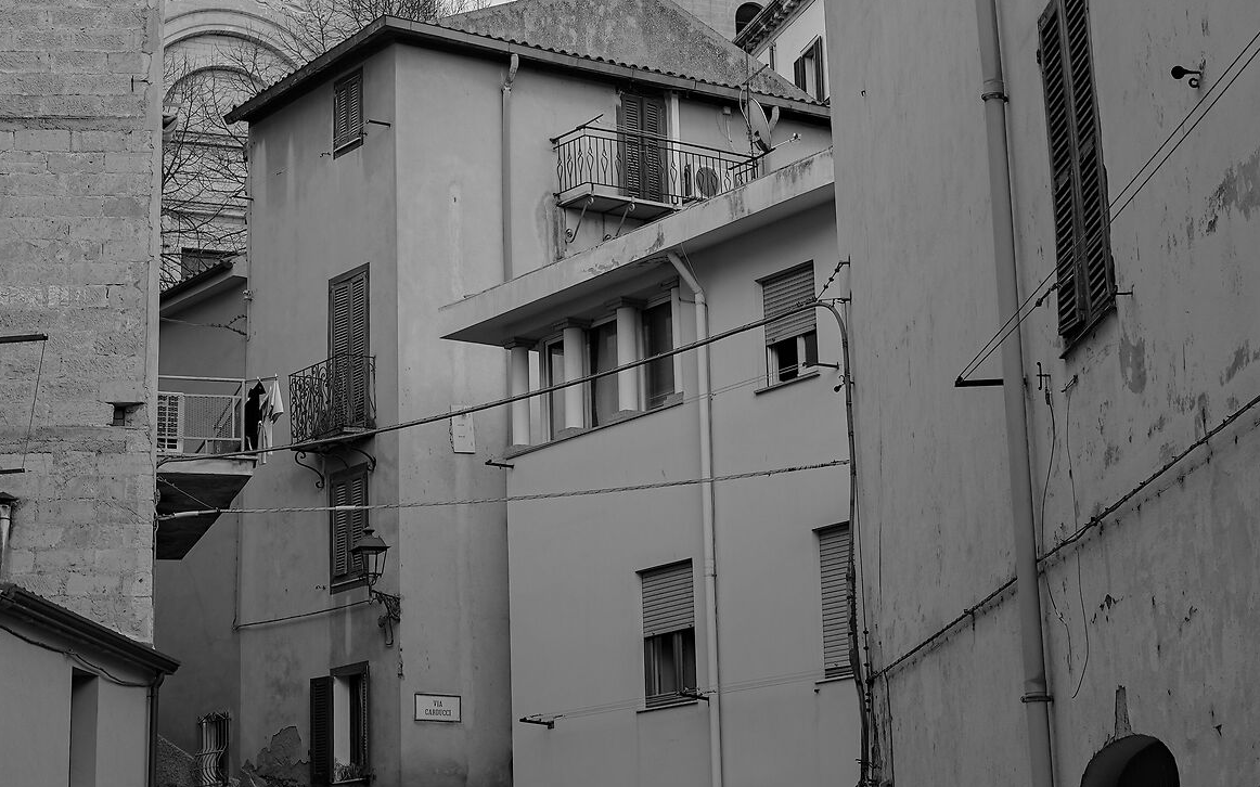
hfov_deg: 25.8
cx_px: 473
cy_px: 167
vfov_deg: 16.2
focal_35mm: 80
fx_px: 2747
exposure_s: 1/160
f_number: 4
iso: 100
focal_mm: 38
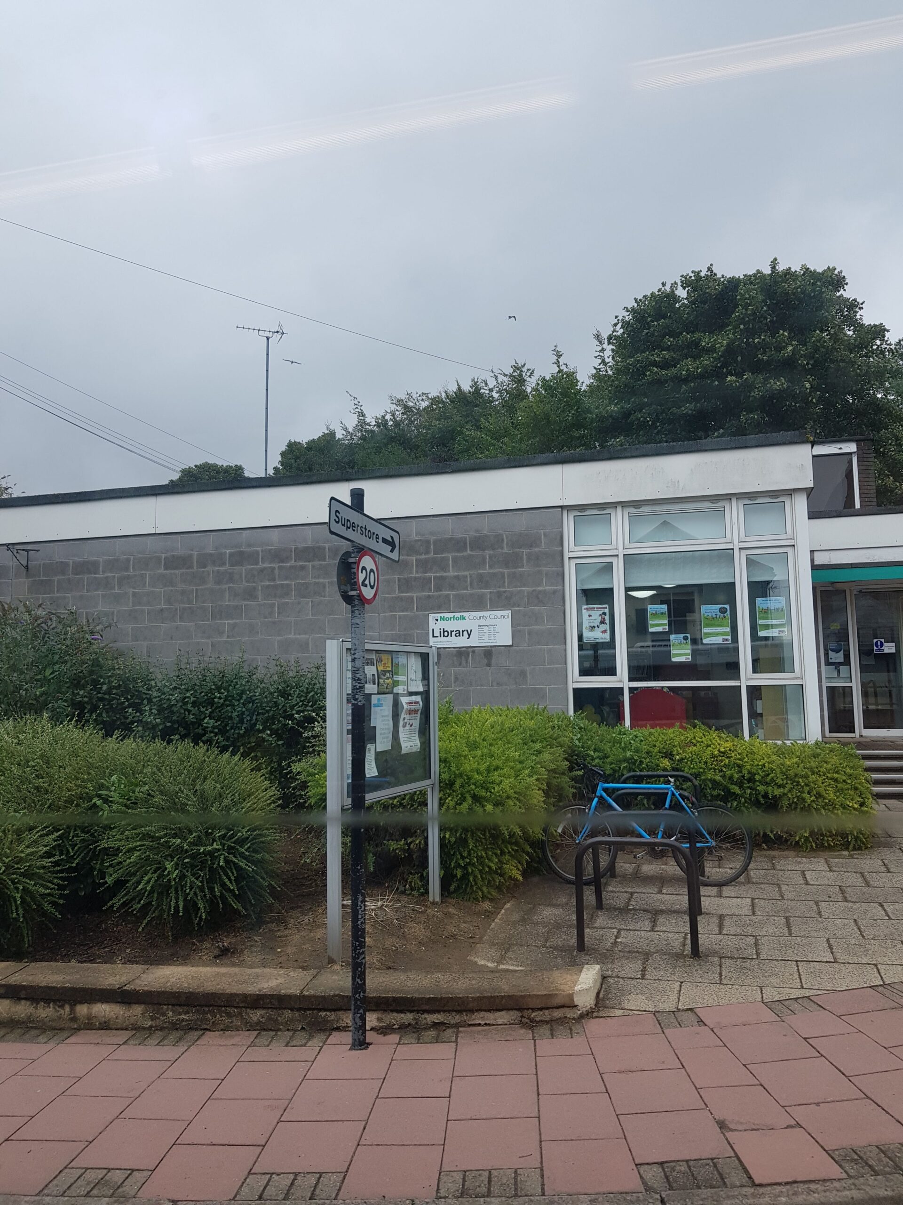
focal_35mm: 26
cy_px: 602
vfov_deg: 67.3
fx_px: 904
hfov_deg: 53.1
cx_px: 452
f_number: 1.7
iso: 40
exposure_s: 1/310
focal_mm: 4.2
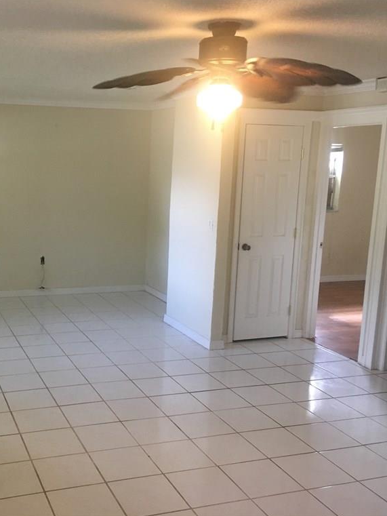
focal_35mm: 39
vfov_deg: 47.9
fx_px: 581
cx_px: 83
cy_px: 258
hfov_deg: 35.7
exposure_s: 1/30
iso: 100
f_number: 2.2
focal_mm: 4.15
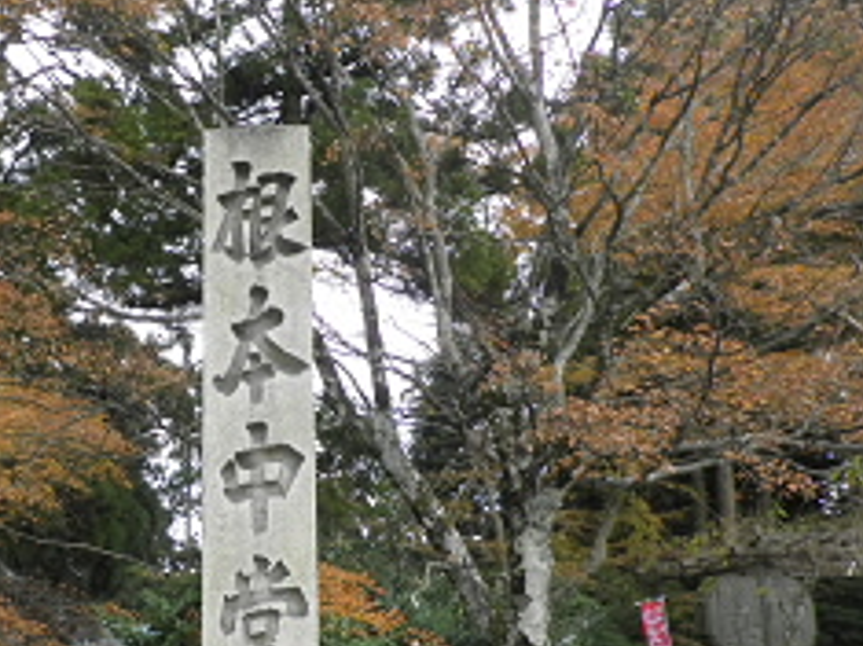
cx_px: 195
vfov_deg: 31.5
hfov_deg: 39.9
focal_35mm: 46
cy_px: 363
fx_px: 1146
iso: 64
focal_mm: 4.9
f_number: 3.2
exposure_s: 1/60
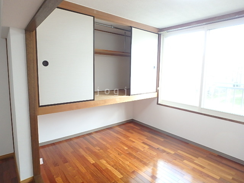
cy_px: 92
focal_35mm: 21
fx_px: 148
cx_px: 122
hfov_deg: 79.0
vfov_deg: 63.4
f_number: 3.5
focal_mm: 3.7
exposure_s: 1/30
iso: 250
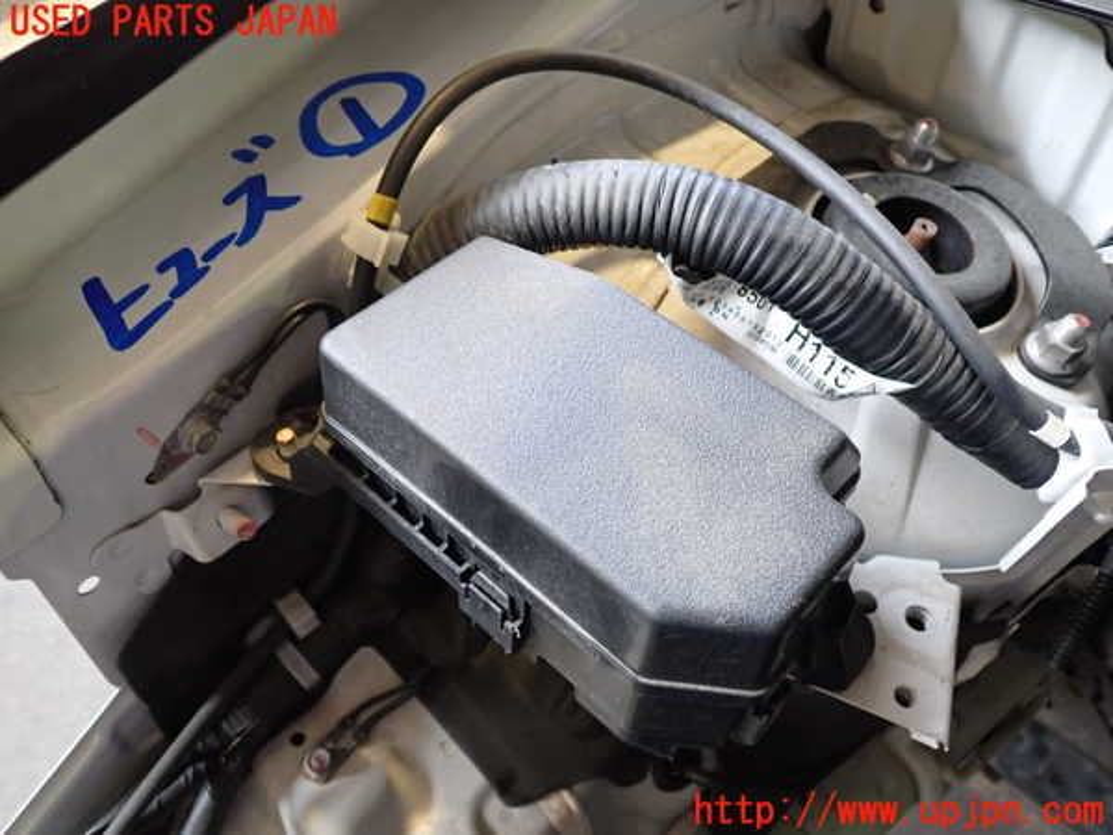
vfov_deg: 46.8
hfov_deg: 60.0
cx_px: 556
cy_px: 418
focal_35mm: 30
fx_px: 965
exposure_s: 1/40
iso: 320
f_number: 2.3
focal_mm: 5.4
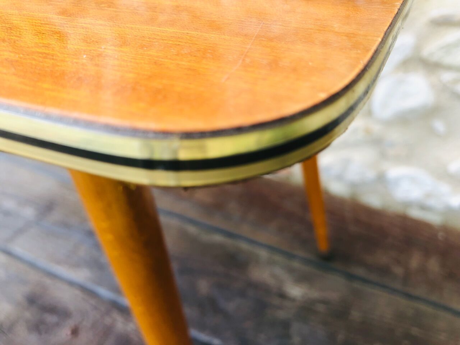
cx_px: 230
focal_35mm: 28
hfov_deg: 63.4
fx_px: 372
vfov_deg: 49.7
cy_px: 172
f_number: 1.8
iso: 20
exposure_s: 1/161
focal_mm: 3.99
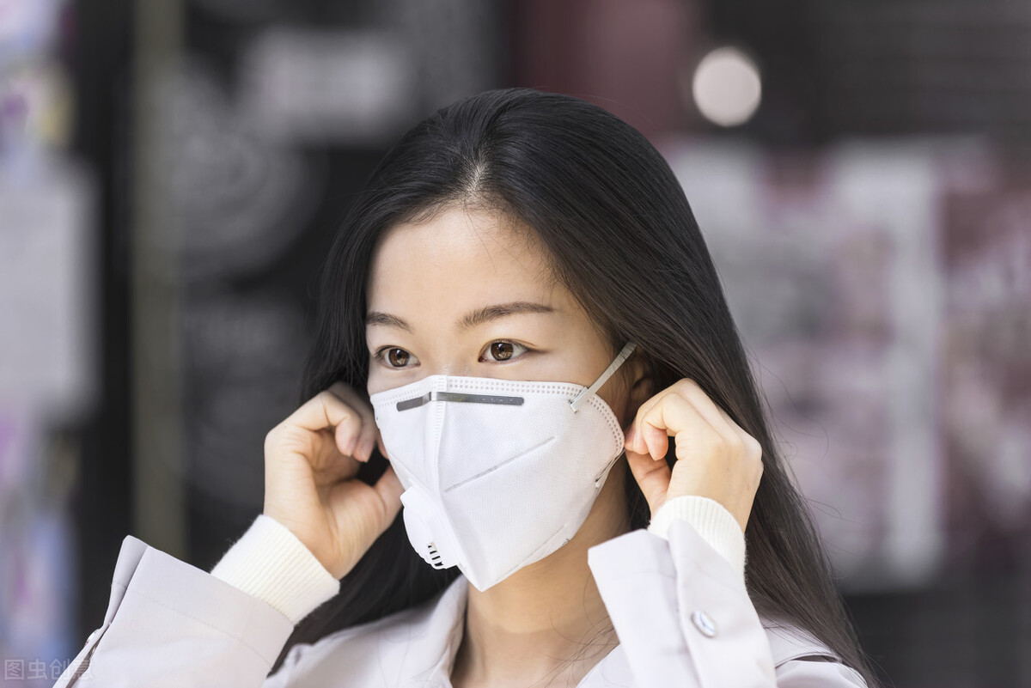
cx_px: 516
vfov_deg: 9.2
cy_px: 344
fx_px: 4297
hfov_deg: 13.7
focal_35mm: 150
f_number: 4
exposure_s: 1/320
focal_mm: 150
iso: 100
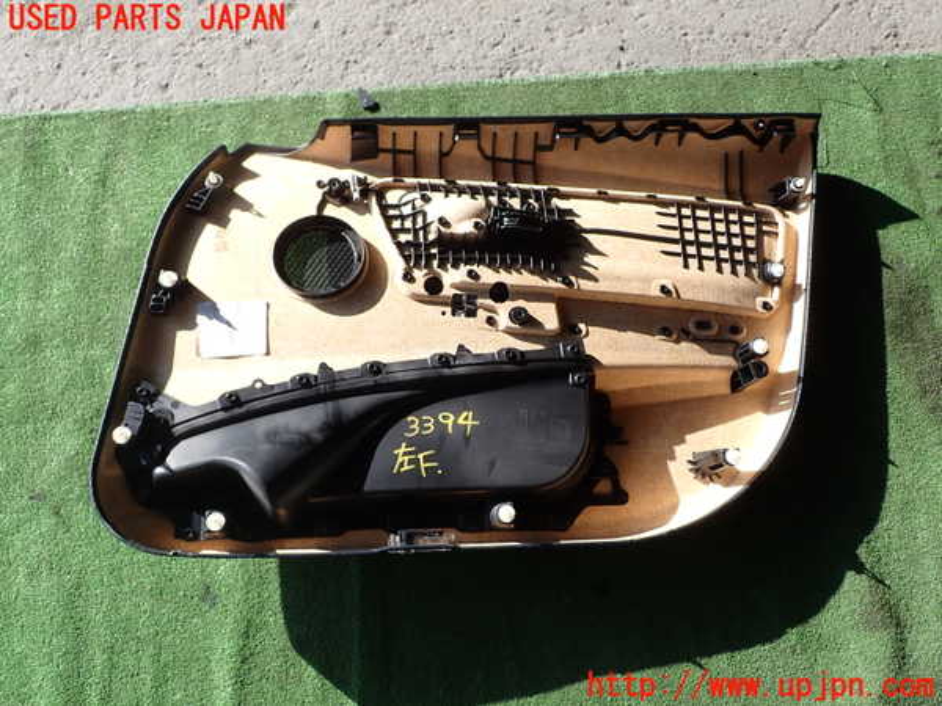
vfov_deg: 46.8
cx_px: 471
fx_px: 816
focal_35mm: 30
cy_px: 353
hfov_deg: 60.0
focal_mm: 5.4
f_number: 3.2
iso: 100
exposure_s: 1/400
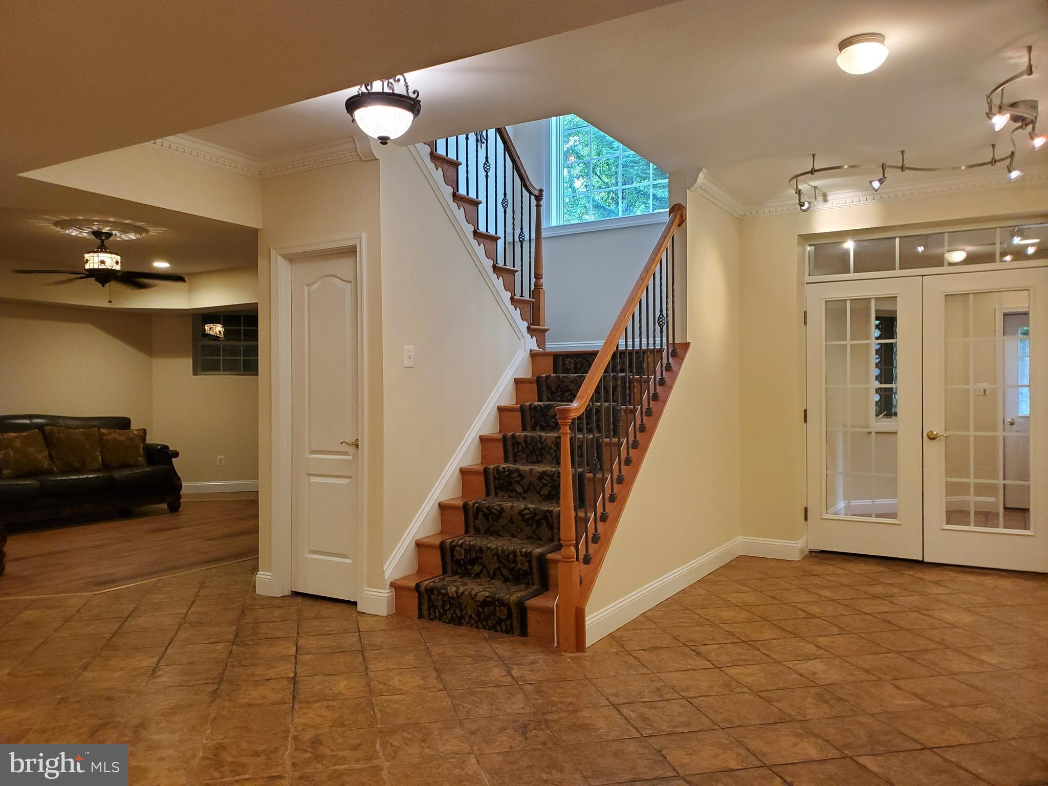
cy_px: 393
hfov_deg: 67.3
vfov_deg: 53.1
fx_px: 787
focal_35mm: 26
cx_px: 524
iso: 320
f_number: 2.4
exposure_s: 1/40
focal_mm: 4.3
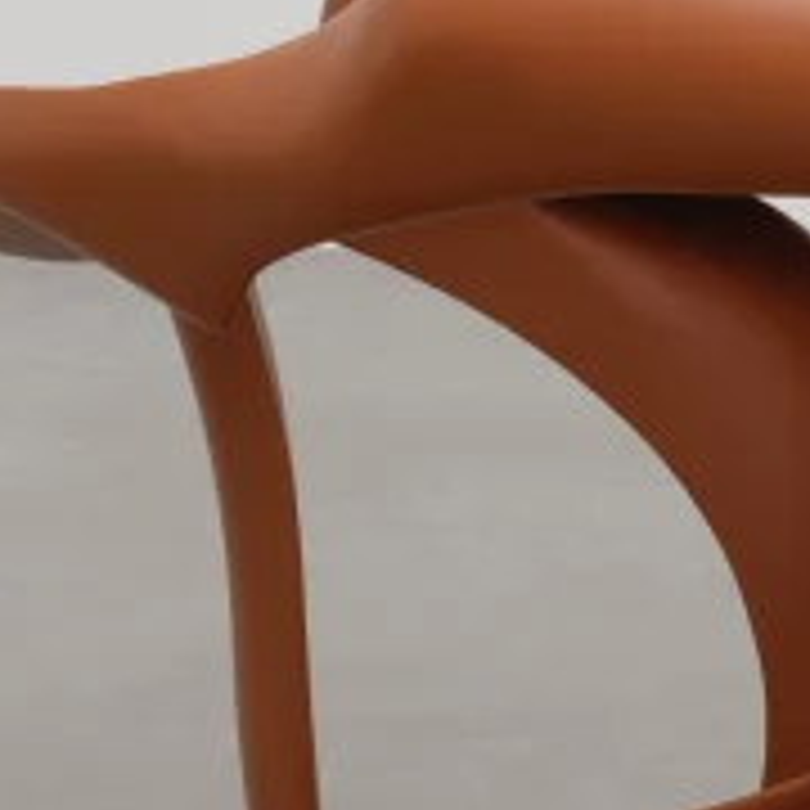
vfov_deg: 4.5
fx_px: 9981
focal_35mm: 377
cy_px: -1166
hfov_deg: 4.6
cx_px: 1179
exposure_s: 1/125
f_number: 11
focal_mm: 61
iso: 100
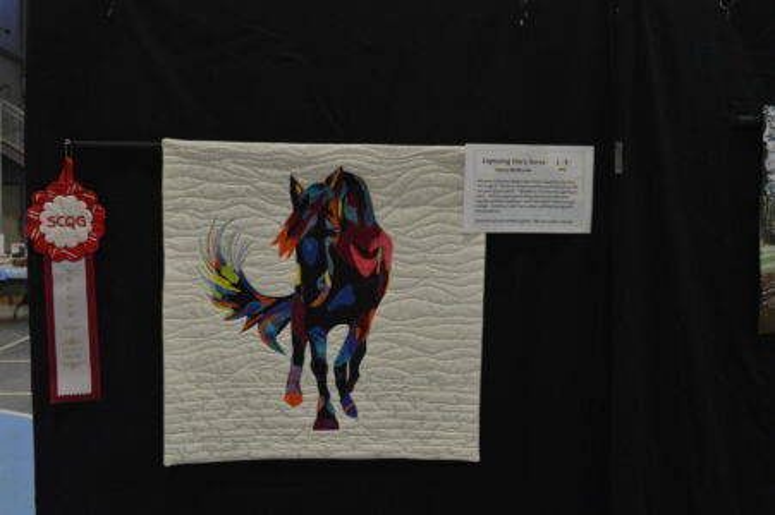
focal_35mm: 33
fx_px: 710
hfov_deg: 57.3
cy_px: 258
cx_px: 388
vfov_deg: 39.9
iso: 1000
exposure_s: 1/30
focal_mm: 22
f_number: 6.3
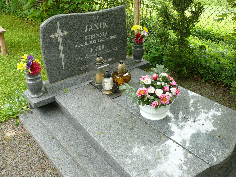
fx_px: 239
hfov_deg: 52.6
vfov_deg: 40.7
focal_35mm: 35
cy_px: 88
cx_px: 118
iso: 100
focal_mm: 7.4
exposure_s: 1/100
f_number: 2.8
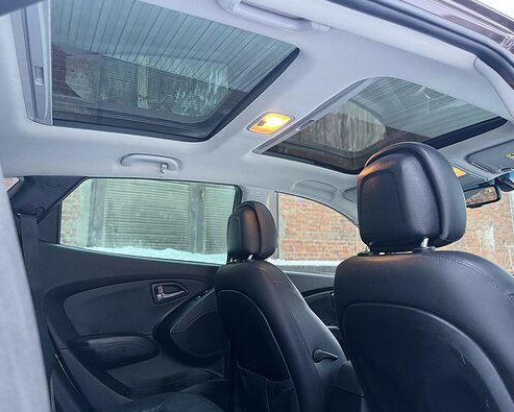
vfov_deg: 55.0
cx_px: 284
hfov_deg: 65.8
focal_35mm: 26
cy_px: 207
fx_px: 396
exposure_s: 1/60
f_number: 1.78
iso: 400
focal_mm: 6.76
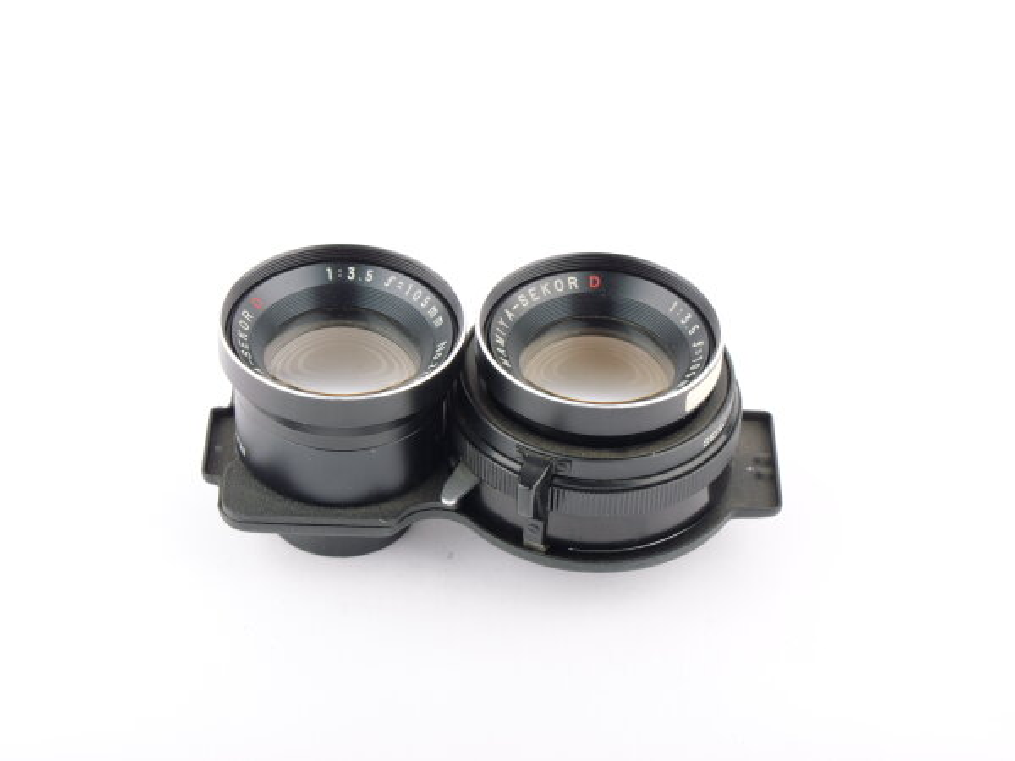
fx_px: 2698
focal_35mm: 92
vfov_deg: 16.1
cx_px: 508
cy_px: 380
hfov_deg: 21.3
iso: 160
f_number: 13
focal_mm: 46
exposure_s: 1/250
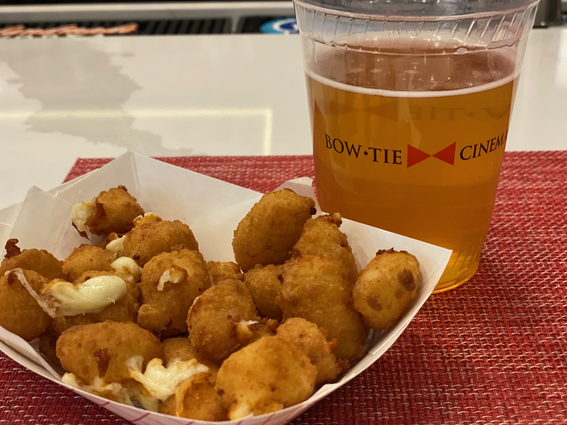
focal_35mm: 52
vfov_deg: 28.0
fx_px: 852
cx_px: 284
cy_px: 212
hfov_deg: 36.8
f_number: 2
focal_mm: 6
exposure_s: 1/40
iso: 125
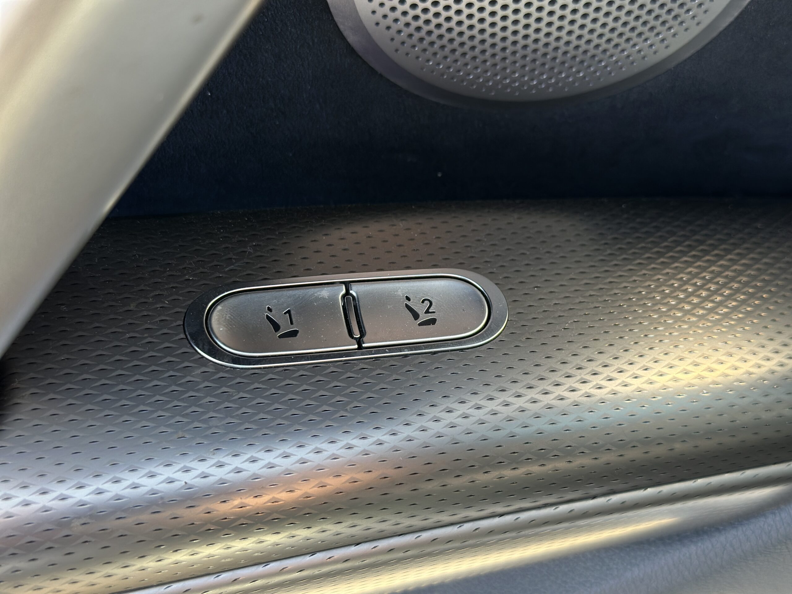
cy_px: 297
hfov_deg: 39.7
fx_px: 1098
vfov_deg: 30.3
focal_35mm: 48
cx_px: 396
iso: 80
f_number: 1.78
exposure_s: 1/203
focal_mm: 6.86
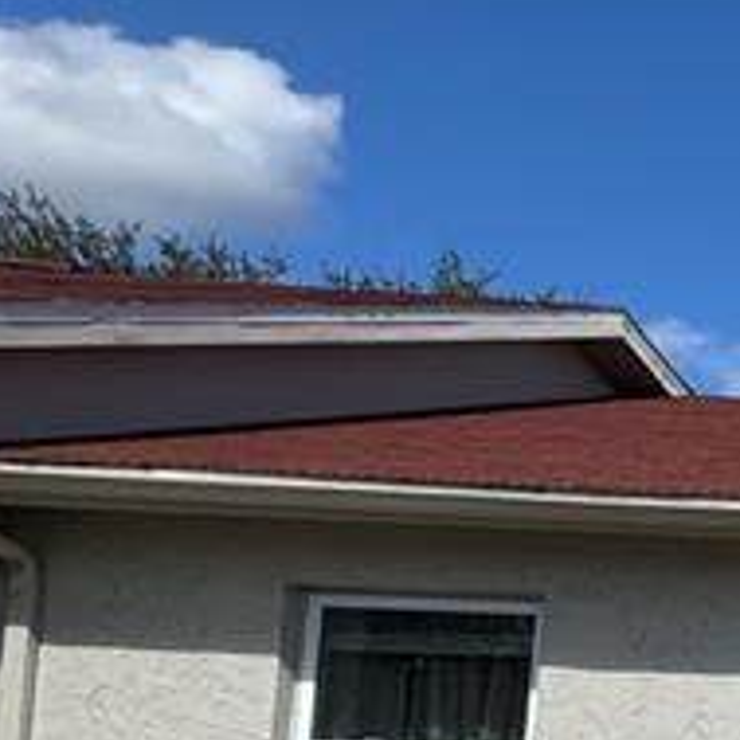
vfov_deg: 24.7
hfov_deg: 15.1
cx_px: 1774
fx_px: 1620
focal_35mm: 67
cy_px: 720
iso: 50
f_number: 2.2
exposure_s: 1/3390
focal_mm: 2.22
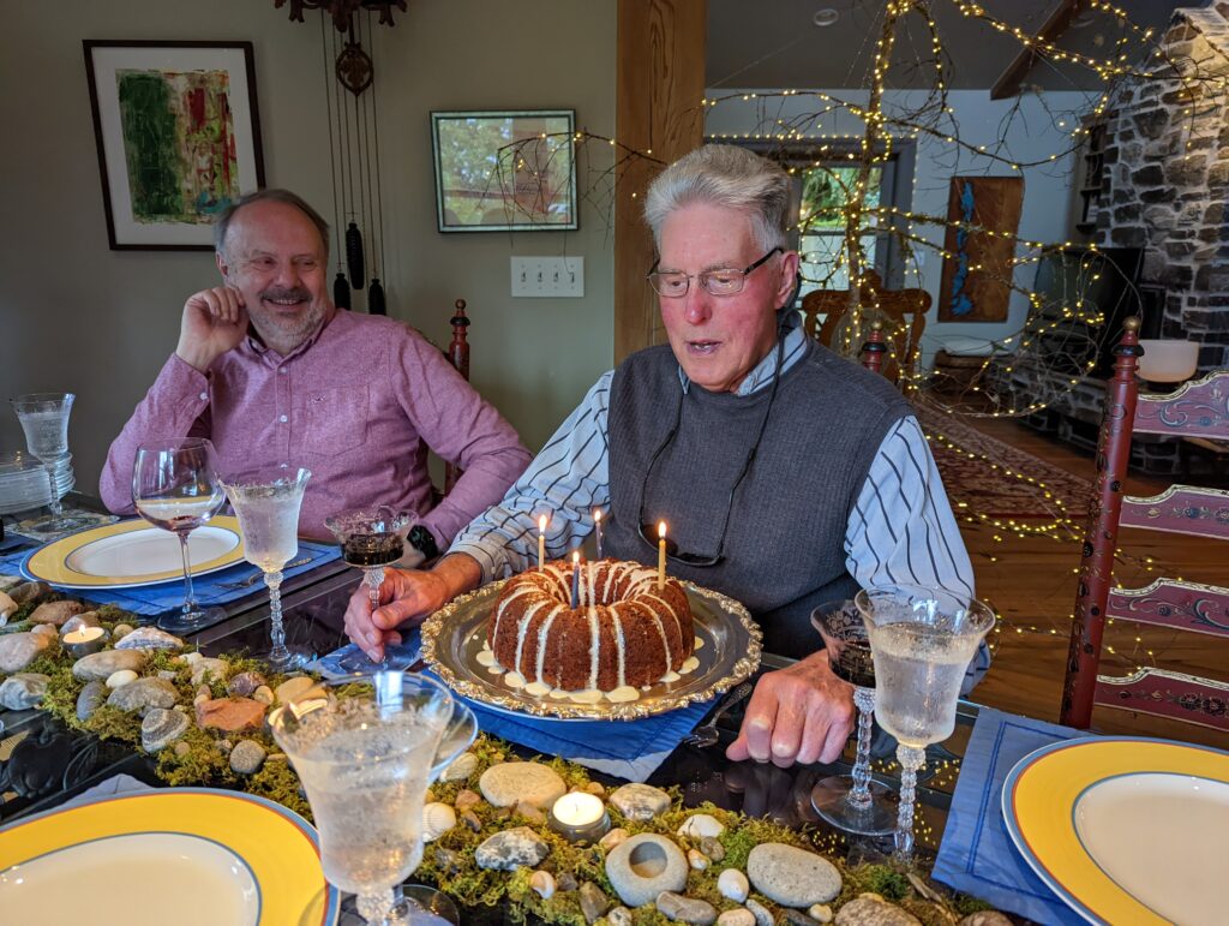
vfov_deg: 56.9
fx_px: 853
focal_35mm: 24
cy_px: 463
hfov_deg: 71.5
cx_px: 614
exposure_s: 1/120
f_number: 1.85
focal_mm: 6.81
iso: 577
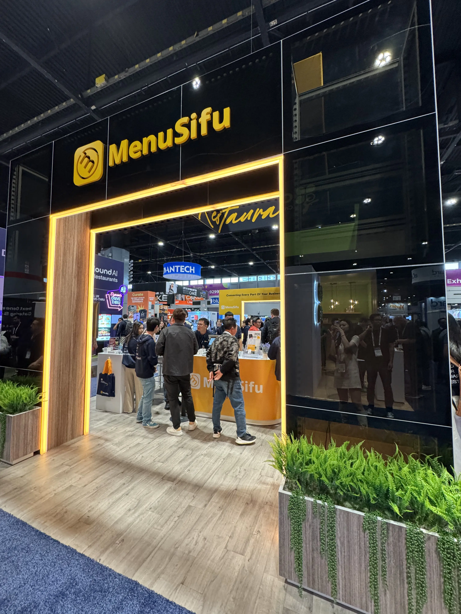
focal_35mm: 14
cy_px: 307
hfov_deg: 85.7
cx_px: 230
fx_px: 249
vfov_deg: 102.1
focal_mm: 2.22
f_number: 2.2
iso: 320
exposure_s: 1/75
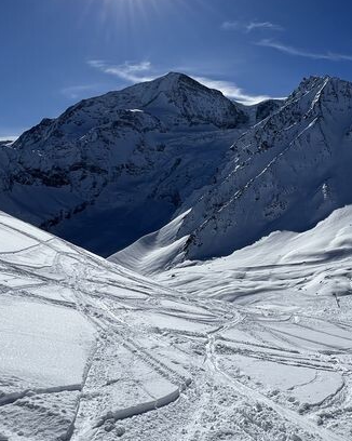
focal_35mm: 28
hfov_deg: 48.0
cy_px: 204
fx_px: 365
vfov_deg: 62.2
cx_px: 292
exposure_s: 1/6944
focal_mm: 1.57
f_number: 1.8
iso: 32
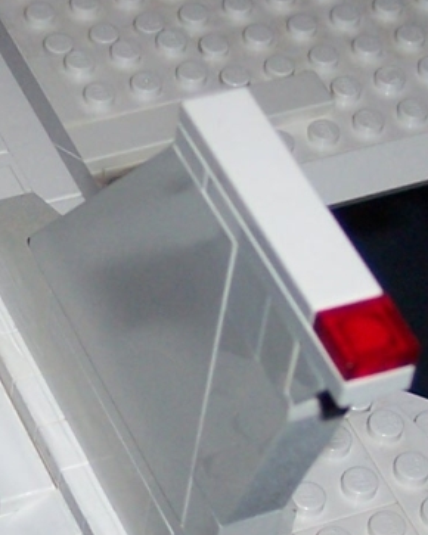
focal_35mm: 168
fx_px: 2662
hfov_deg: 9.1
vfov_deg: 11.5
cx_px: -9
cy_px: 289
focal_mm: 8
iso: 100
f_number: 2.8
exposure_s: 1/60
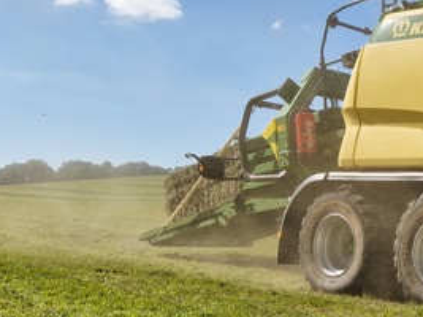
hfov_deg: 24.9
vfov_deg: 21.1
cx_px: 529
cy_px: 247
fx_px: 843
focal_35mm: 69
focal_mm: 5.4
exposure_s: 1/1772
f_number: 1.8
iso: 50
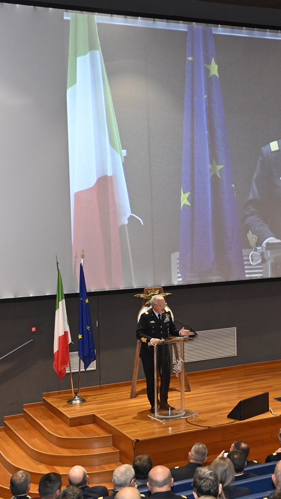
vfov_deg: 31.4
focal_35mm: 67
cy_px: 248
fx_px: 888
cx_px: 312
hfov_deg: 17.4
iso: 3200
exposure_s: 1/160
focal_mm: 42
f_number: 5.6
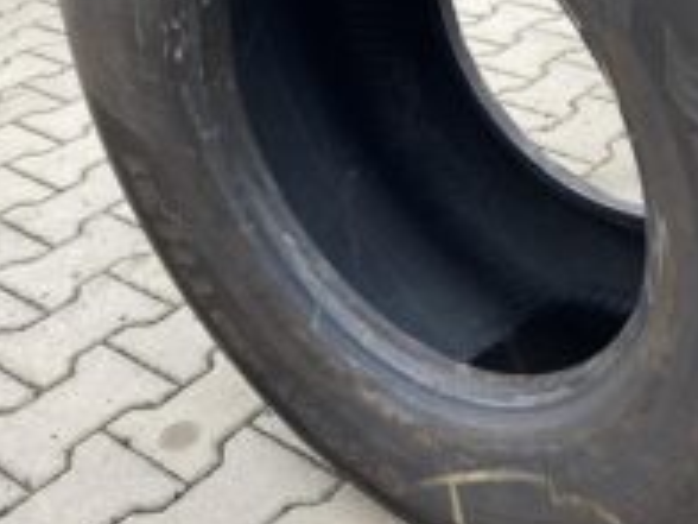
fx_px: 1149
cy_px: 91
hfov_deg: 32.8
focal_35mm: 57
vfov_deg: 25.1
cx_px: 559
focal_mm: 4.25
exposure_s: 1/125
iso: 32
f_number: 1.8
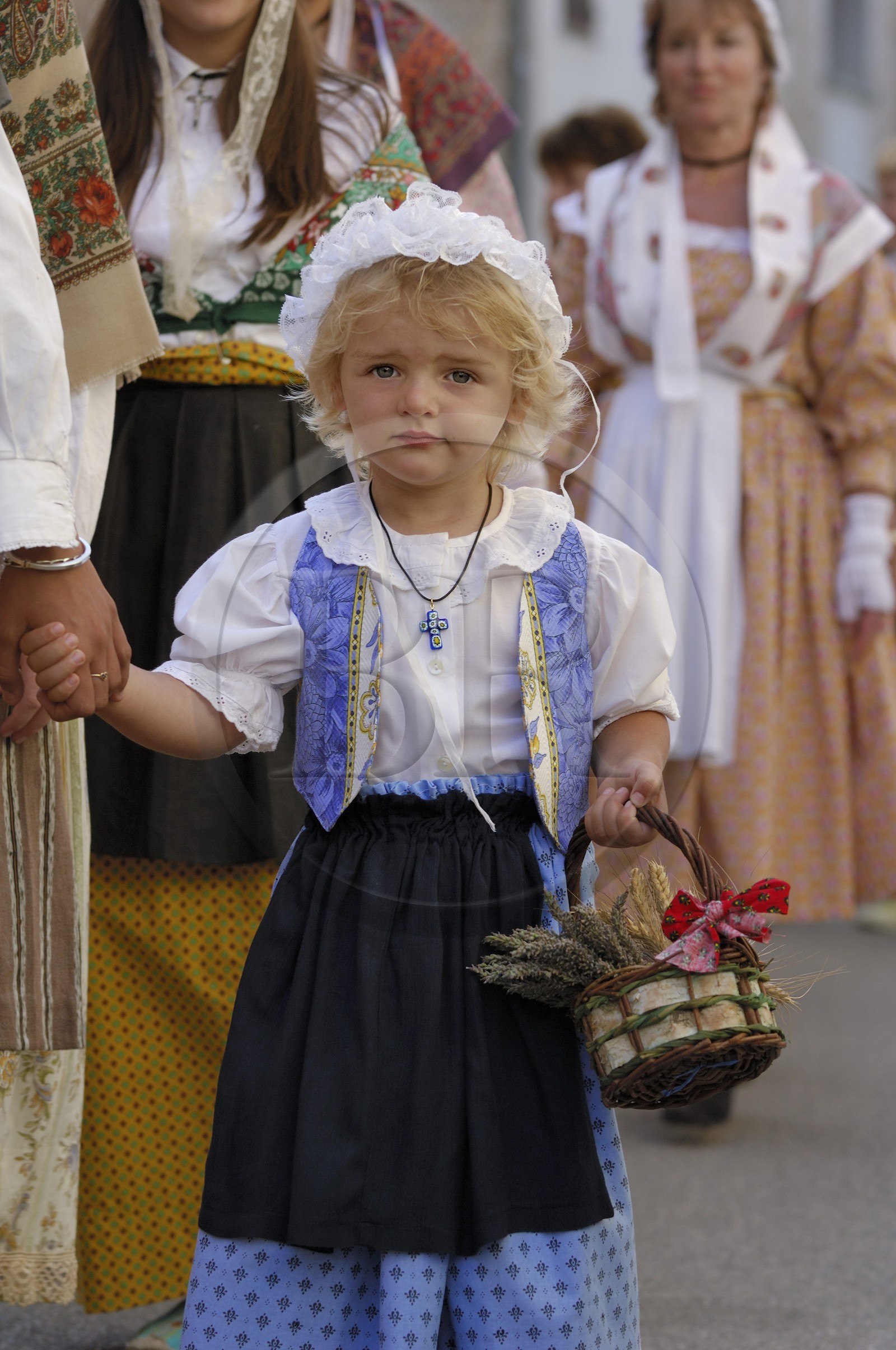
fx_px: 5333
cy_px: 675
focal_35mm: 142
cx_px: 448
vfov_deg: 14.4
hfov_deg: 9.6
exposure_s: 1/250
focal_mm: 95
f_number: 4.5
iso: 100
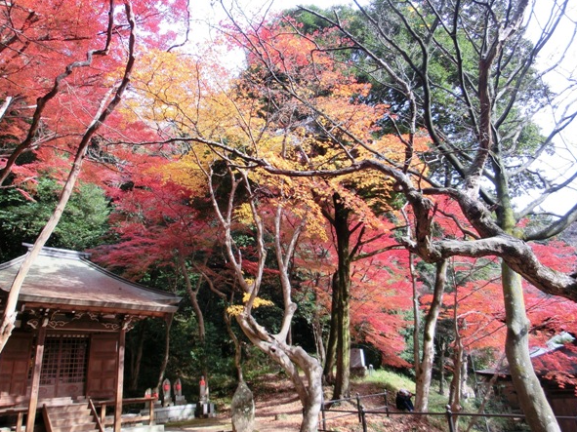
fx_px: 433
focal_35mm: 26
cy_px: 216
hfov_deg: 67.3
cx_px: 275
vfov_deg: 53.0
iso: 100
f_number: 3
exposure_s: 1/250
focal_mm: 4.24
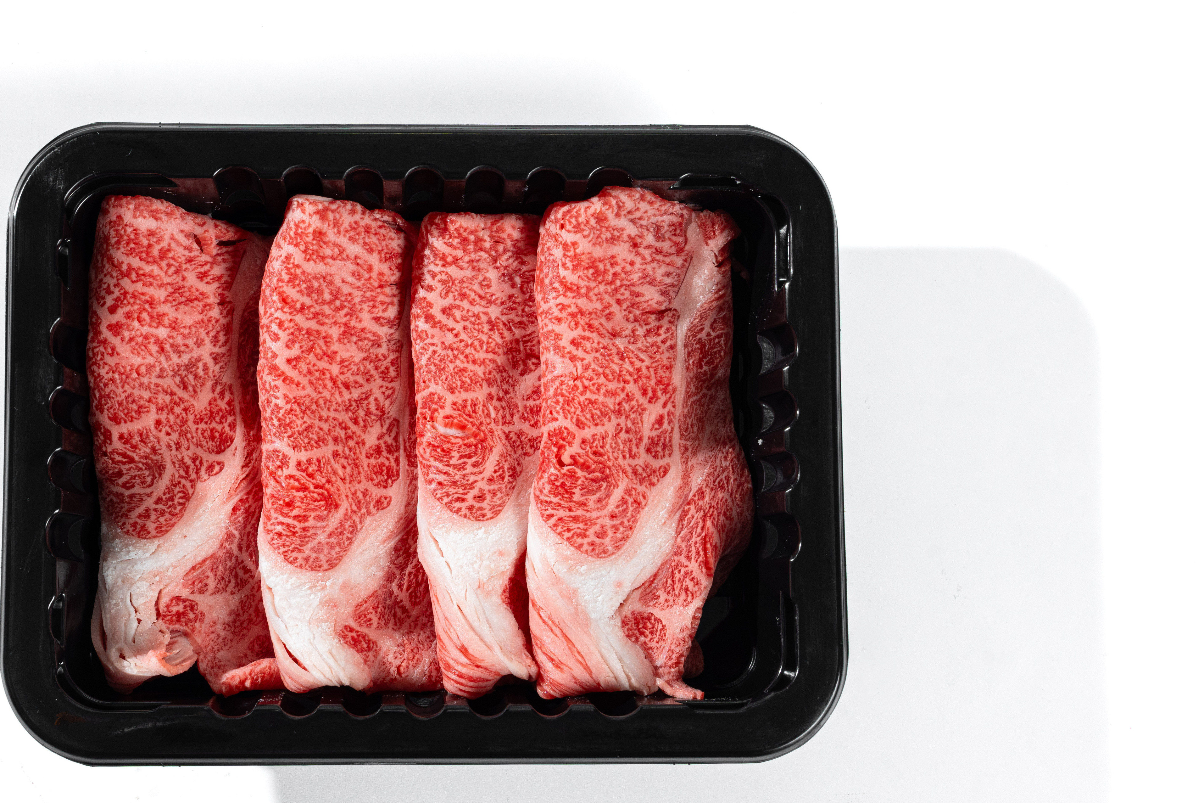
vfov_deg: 27.5
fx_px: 1637
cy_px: 459
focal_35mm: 49
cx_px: 452
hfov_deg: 40.1
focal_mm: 35.7
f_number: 10
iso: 640
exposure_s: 1/125
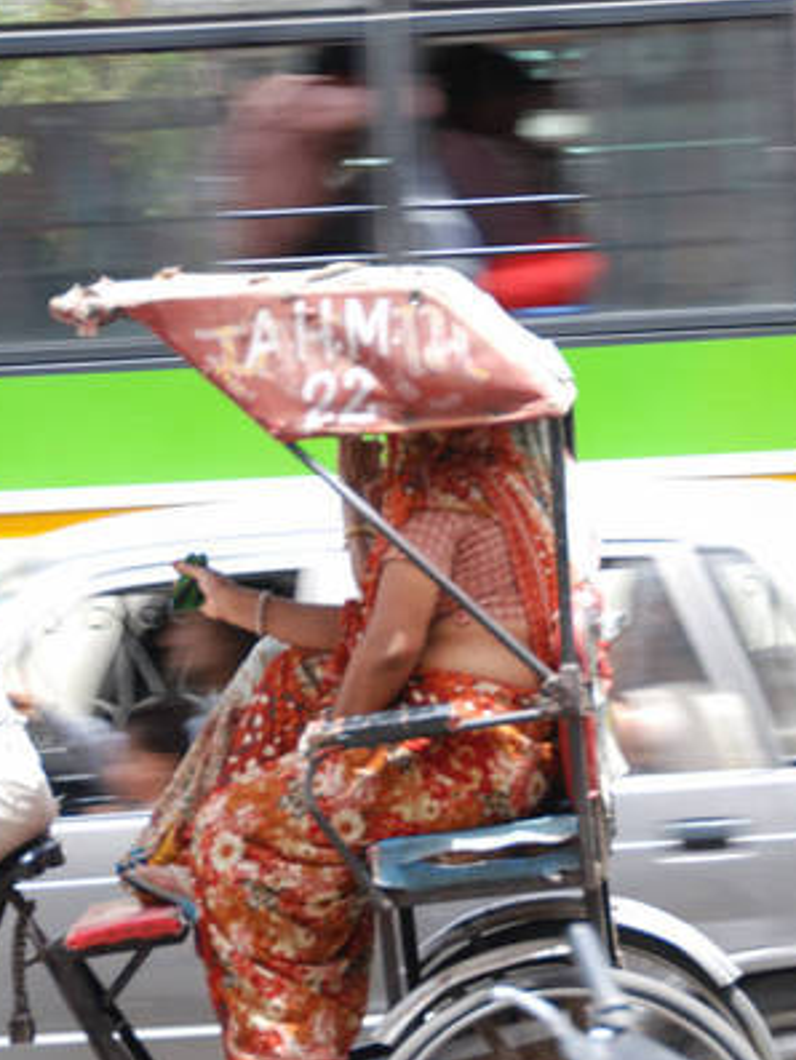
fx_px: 7017
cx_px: 532
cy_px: 545
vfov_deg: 8.6
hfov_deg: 6.5
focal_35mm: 229
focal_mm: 90
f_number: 5.3
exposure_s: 1/100
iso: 100
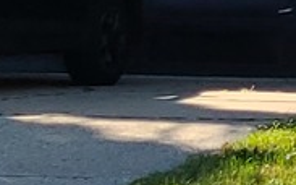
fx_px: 1749
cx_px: 1127
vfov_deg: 5.9
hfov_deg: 7.4
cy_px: -133
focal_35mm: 217
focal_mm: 5.4
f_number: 1.8
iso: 40
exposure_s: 1/984
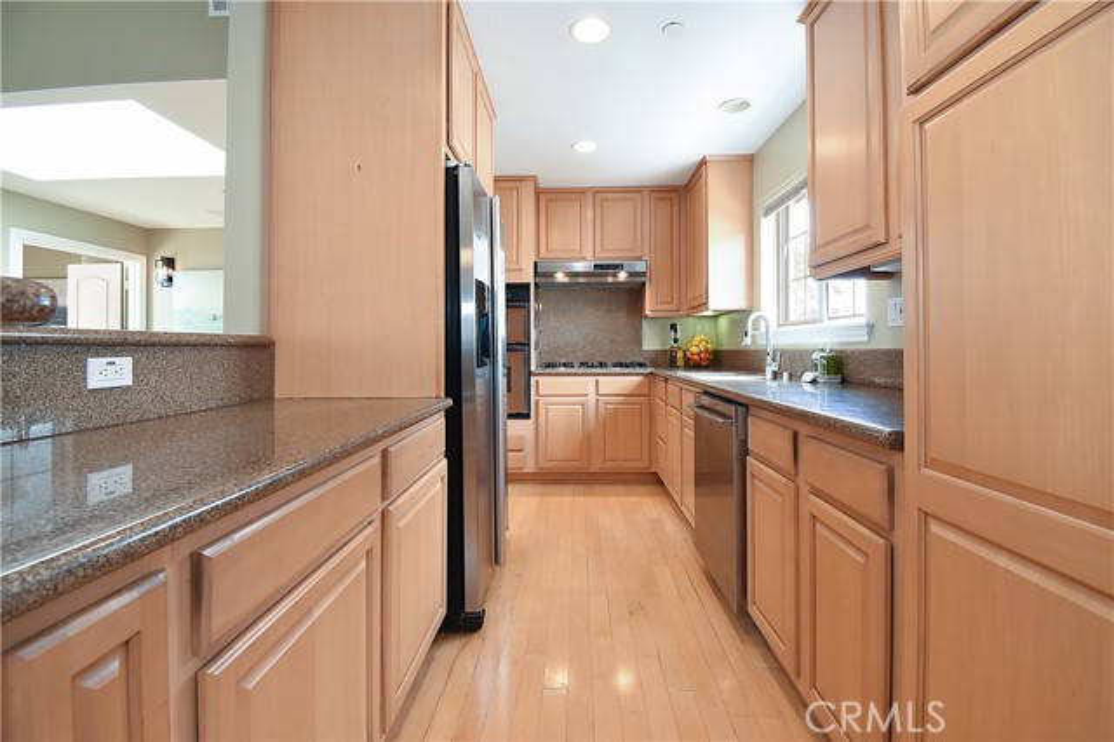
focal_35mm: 15
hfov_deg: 100.4
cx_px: 557
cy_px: 371
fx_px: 464
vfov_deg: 77.3
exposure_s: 1/40
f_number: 8
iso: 800
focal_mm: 10
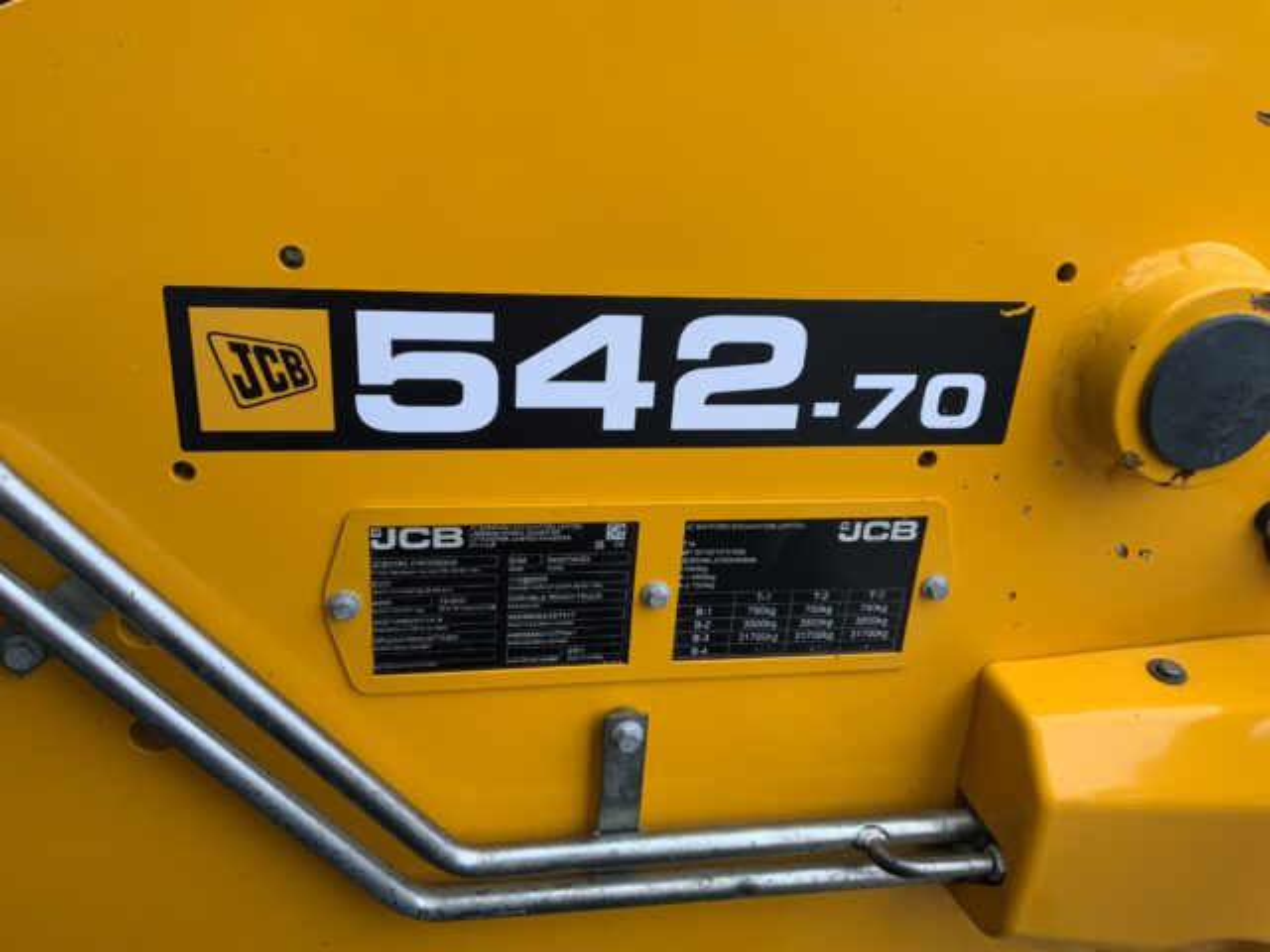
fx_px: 1064
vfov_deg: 48.2
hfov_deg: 61.7
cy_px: 476
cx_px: 635
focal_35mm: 29
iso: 64
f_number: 1.8
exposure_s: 1/71
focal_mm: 3
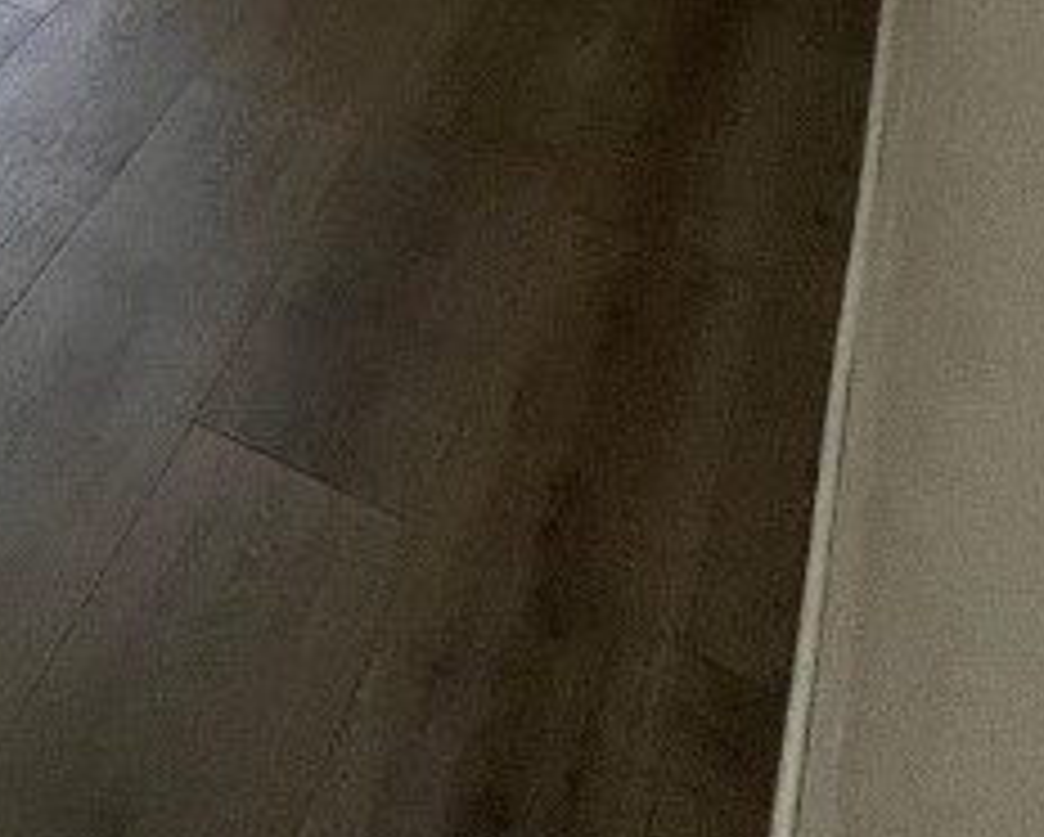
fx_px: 1732
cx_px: -720
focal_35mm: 56
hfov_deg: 23.0
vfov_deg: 20.4
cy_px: -616
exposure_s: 1/99
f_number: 1.8
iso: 100
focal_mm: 1.57
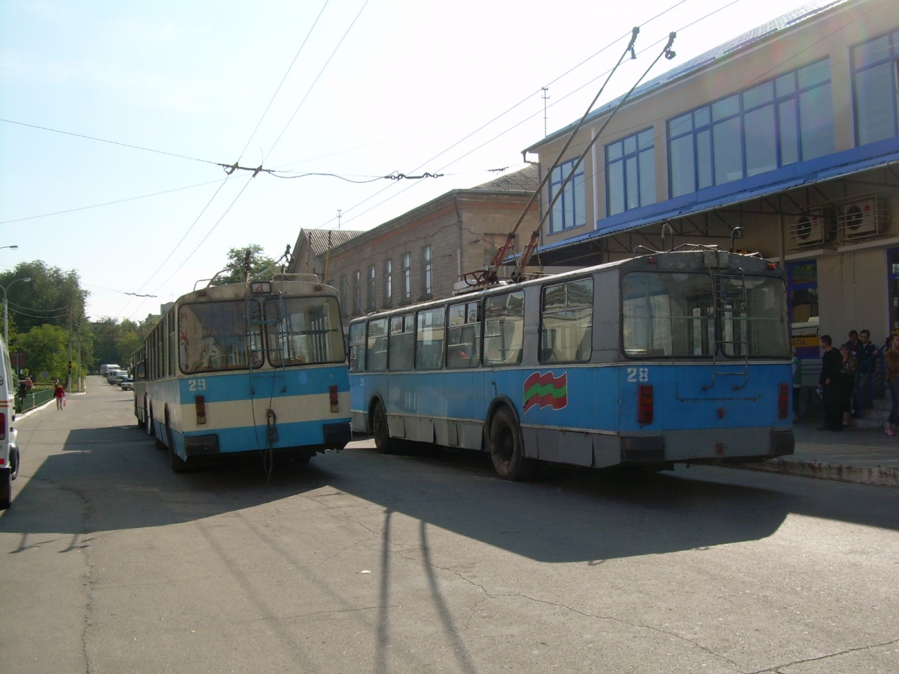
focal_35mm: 41
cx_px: 450
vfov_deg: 35.1
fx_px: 1065
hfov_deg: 45.8
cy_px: 337
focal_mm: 6.7
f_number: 4.7
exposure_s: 1/386
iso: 50
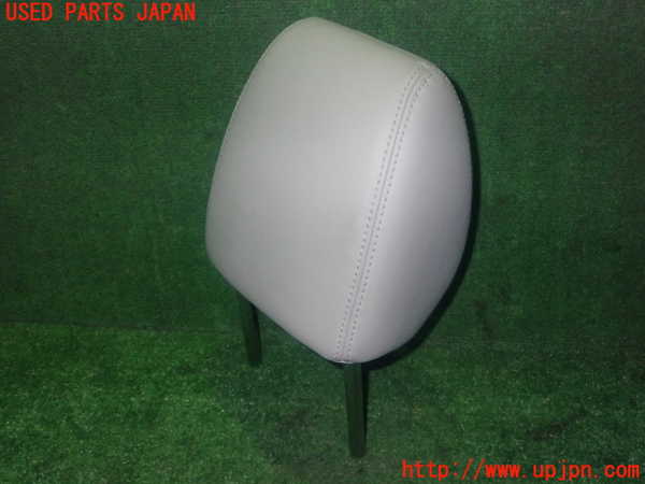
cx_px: 322
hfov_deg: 49.0
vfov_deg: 37.7
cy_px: 242
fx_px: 708
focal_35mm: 38
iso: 800
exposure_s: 1/40
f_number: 8
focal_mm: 6.83
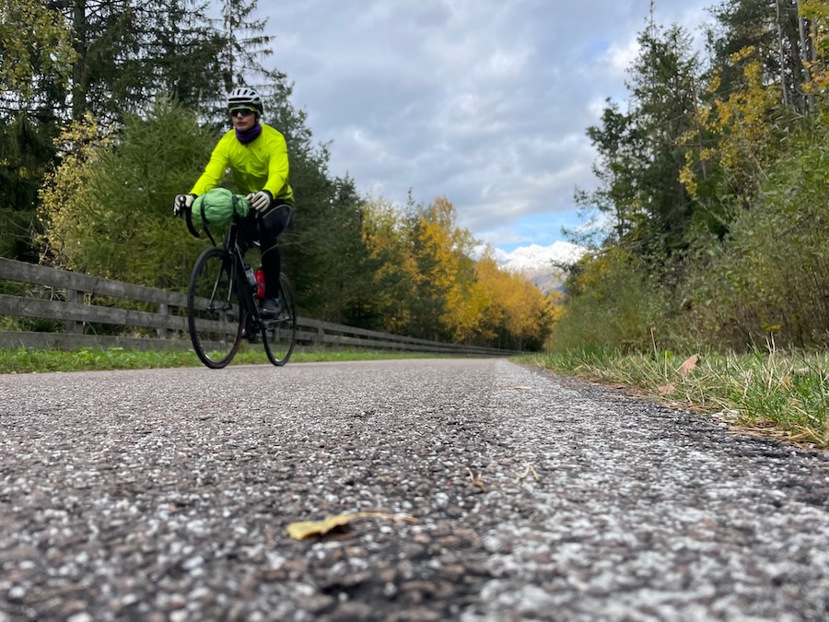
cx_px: 414
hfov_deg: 67.3
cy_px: 311
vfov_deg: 53.1
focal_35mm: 26
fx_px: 623
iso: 32
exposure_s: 1/1401
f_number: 1.6
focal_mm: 4.2
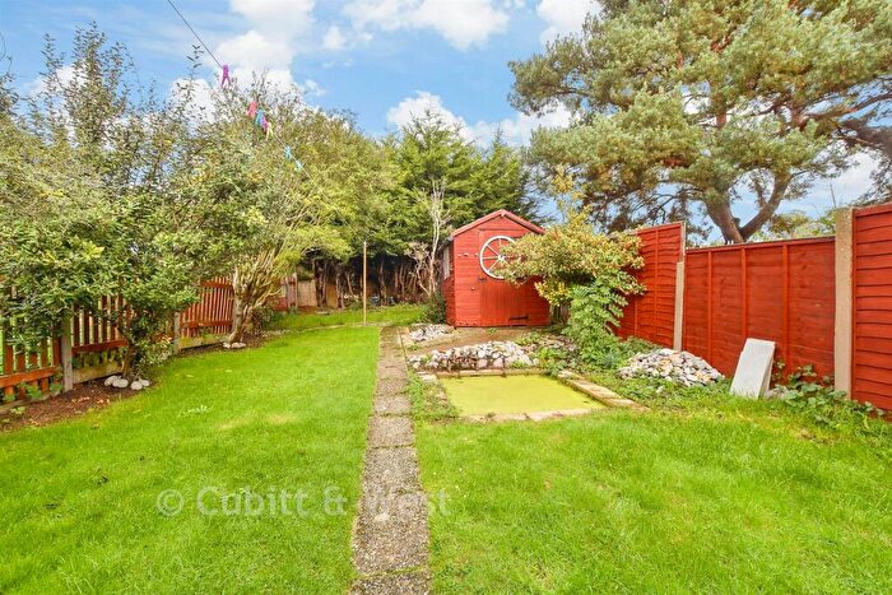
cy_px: 298
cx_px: 446
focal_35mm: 15
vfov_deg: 77.4
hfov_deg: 100.4
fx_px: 372
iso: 320
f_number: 8
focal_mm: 10
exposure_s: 1/125
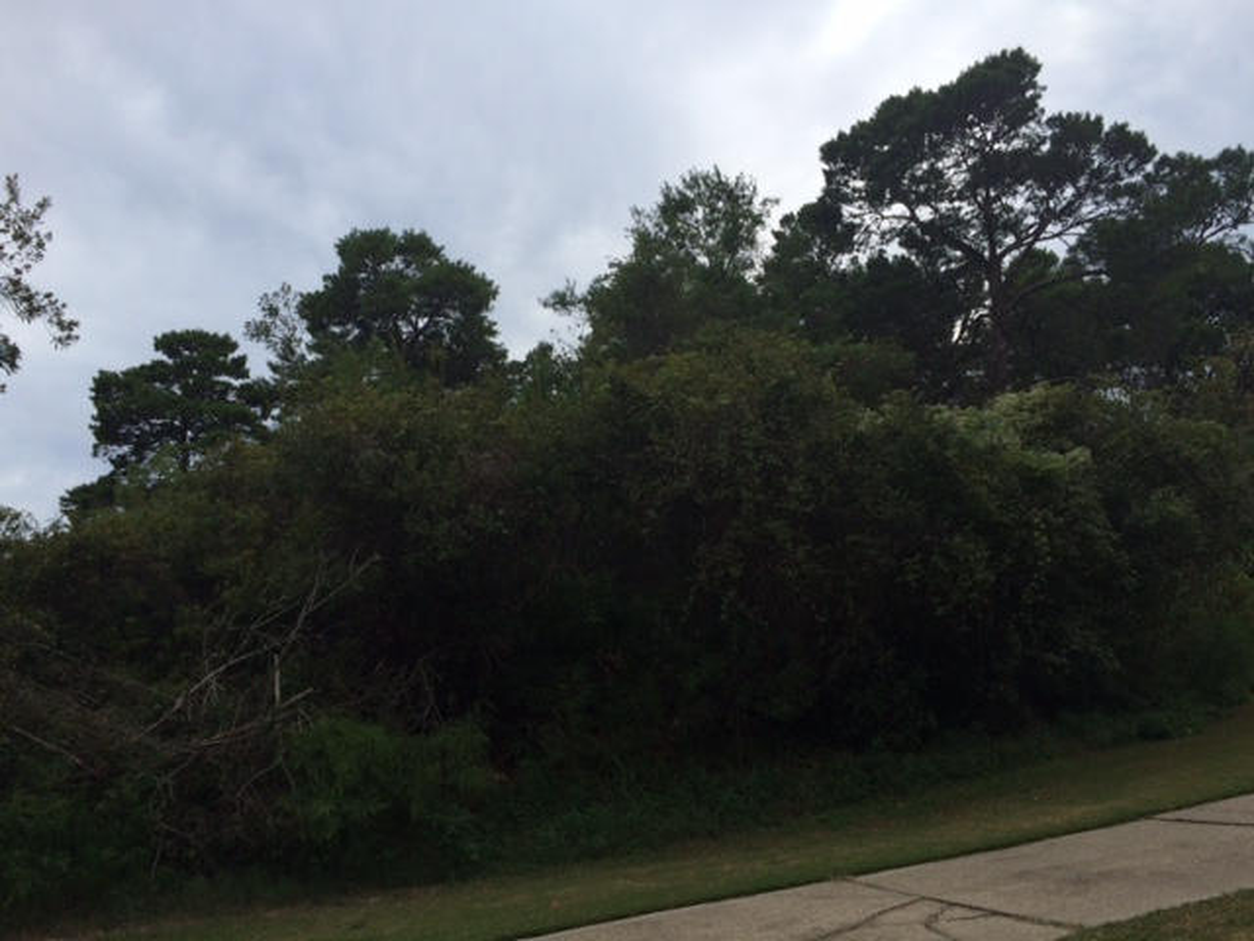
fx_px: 1051
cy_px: 470
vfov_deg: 48.2
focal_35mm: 29
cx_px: 627
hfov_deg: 61.7
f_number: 2.2
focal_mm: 4.15
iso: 32
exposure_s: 1/1414
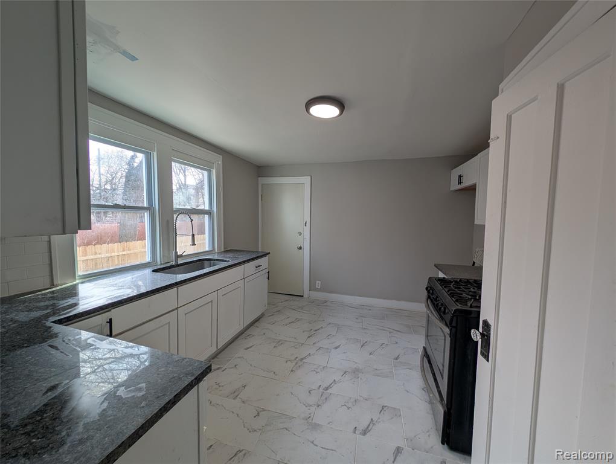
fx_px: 214
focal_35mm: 12
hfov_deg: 110.5
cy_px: 232
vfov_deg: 94.6
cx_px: 308
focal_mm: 2.23
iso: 33
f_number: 1.95
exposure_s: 1/135
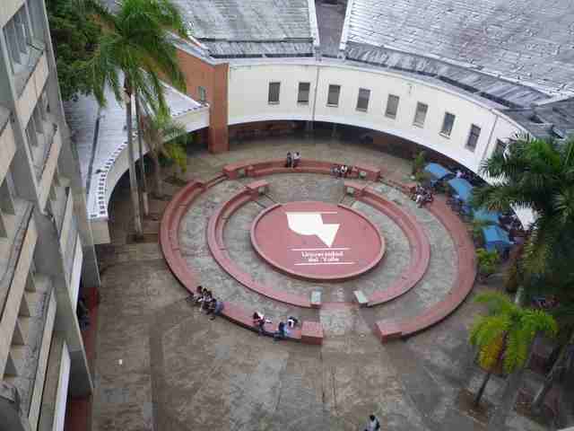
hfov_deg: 60.0
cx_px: 287
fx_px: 497
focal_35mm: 30
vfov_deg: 46.8
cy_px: 216
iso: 100
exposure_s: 1/50
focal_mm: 5.2
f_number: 3.3
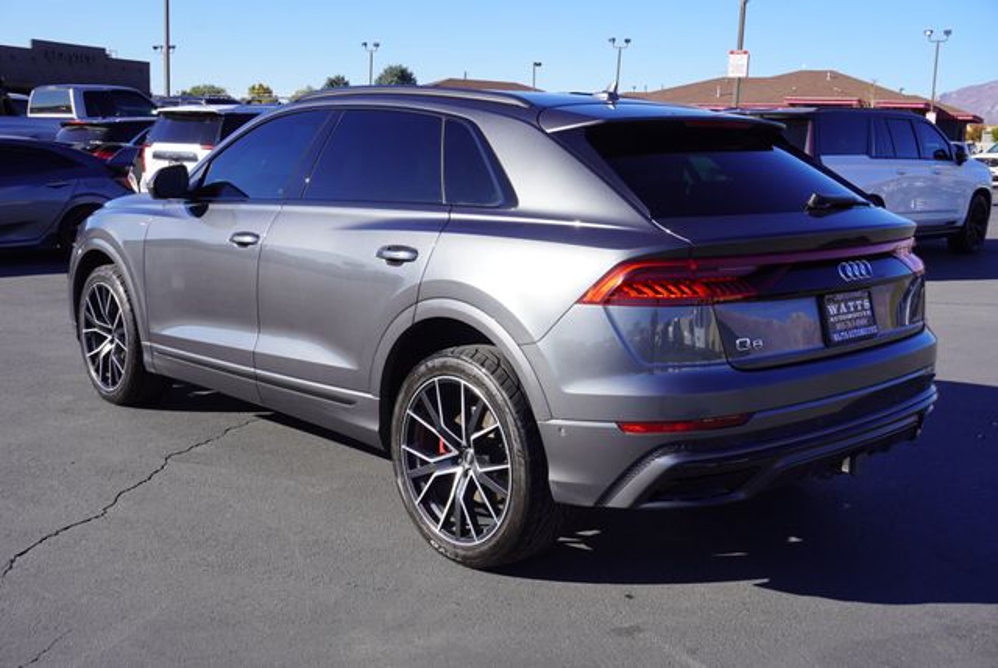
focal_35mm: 39
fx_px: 1082
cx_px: 499
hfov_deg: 49.5
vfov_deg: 34.3
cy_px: 334
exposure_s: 1/125
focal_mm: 26
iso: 100
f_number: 9
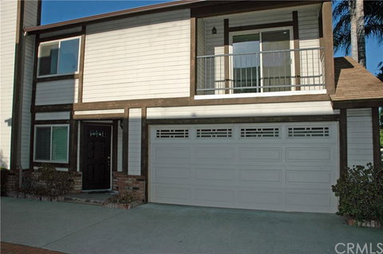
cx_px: 192
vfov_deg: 47.8
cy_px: 127
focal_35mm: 27
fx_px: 287
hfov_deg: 67.4
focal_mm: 18
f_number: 10
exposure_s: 1/400
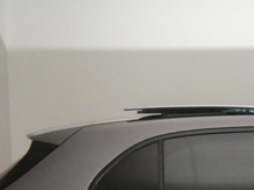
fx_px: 1239
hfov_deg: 11.3
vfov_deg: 8.5
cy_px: 315
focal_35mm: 169
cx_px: 373
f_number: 3.8
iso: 1000
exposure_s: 1/80
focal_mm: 8.2
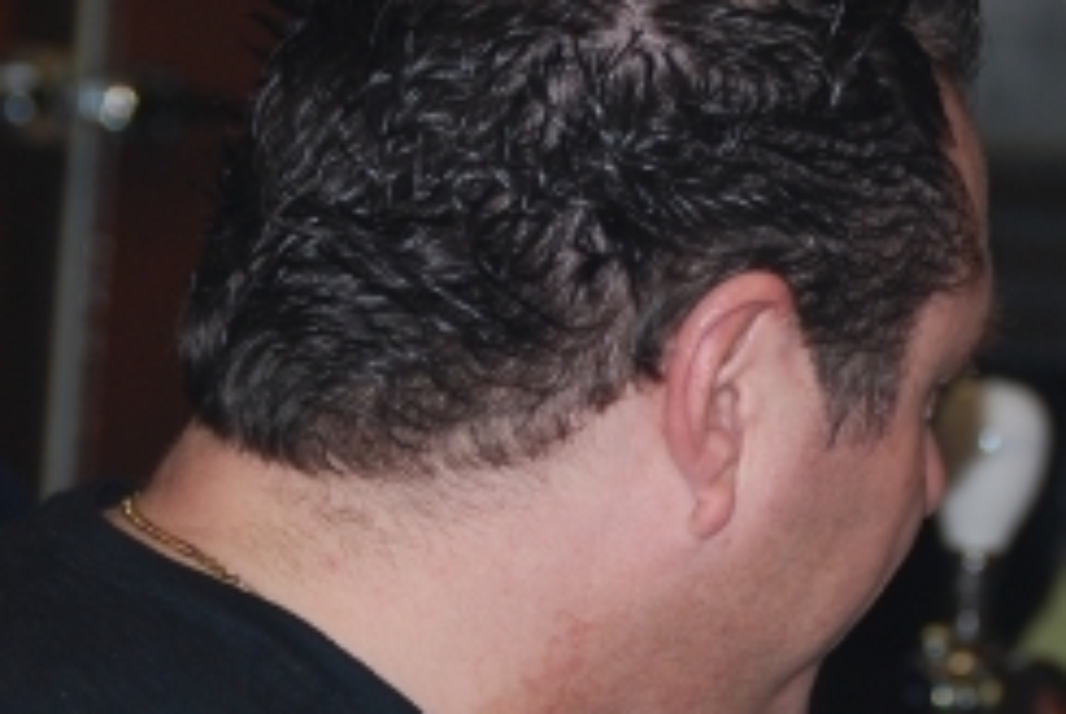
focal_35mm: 202
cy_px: 625
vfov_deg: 6.8
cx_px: 609
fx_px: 5995
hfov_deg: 10.2
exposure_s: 1/60
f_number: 4
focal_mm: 55
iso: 200
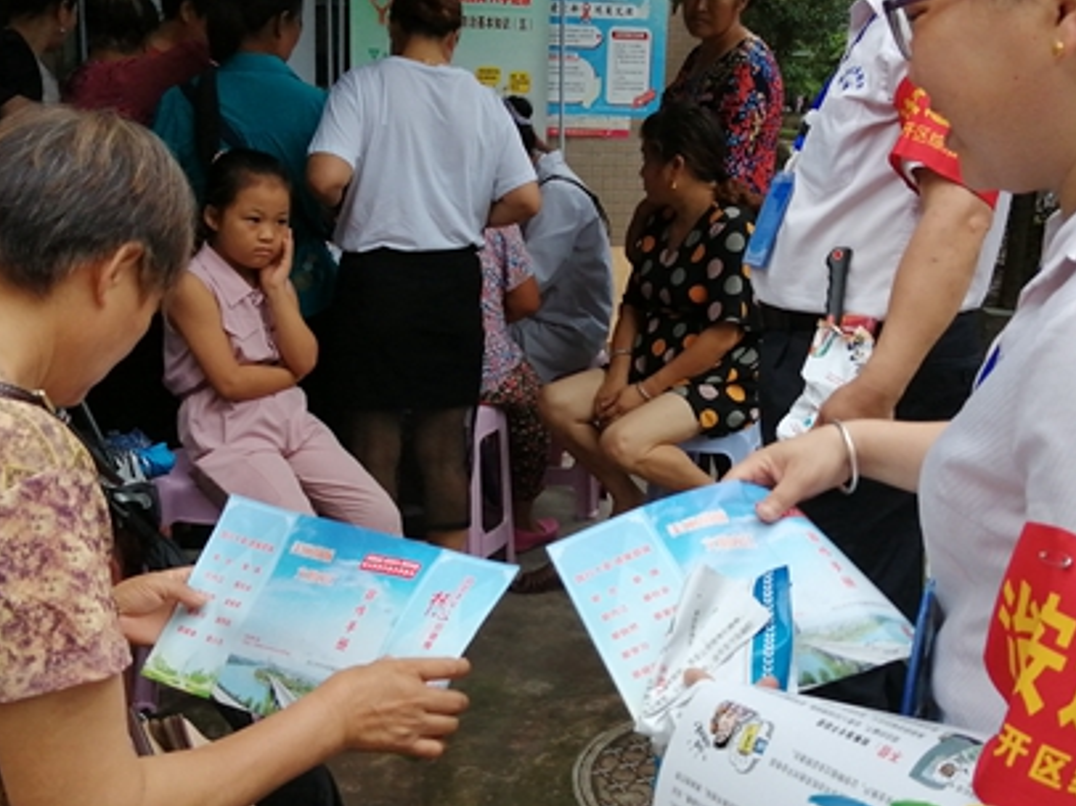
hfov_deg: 45.8
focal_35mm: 41
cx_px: 506
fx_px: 1274
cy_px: 369
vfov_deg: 35.1
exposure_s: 1/100
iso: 80
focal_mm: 3.46
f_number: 1.8
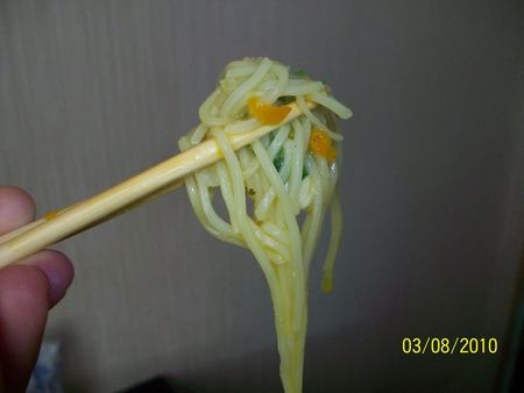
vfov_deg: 41.8
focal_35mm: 34
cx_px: 262
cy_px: 196
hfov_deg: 53.9
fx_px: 515
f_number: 2.8
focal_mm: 5.7
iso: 160
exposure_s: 1/60
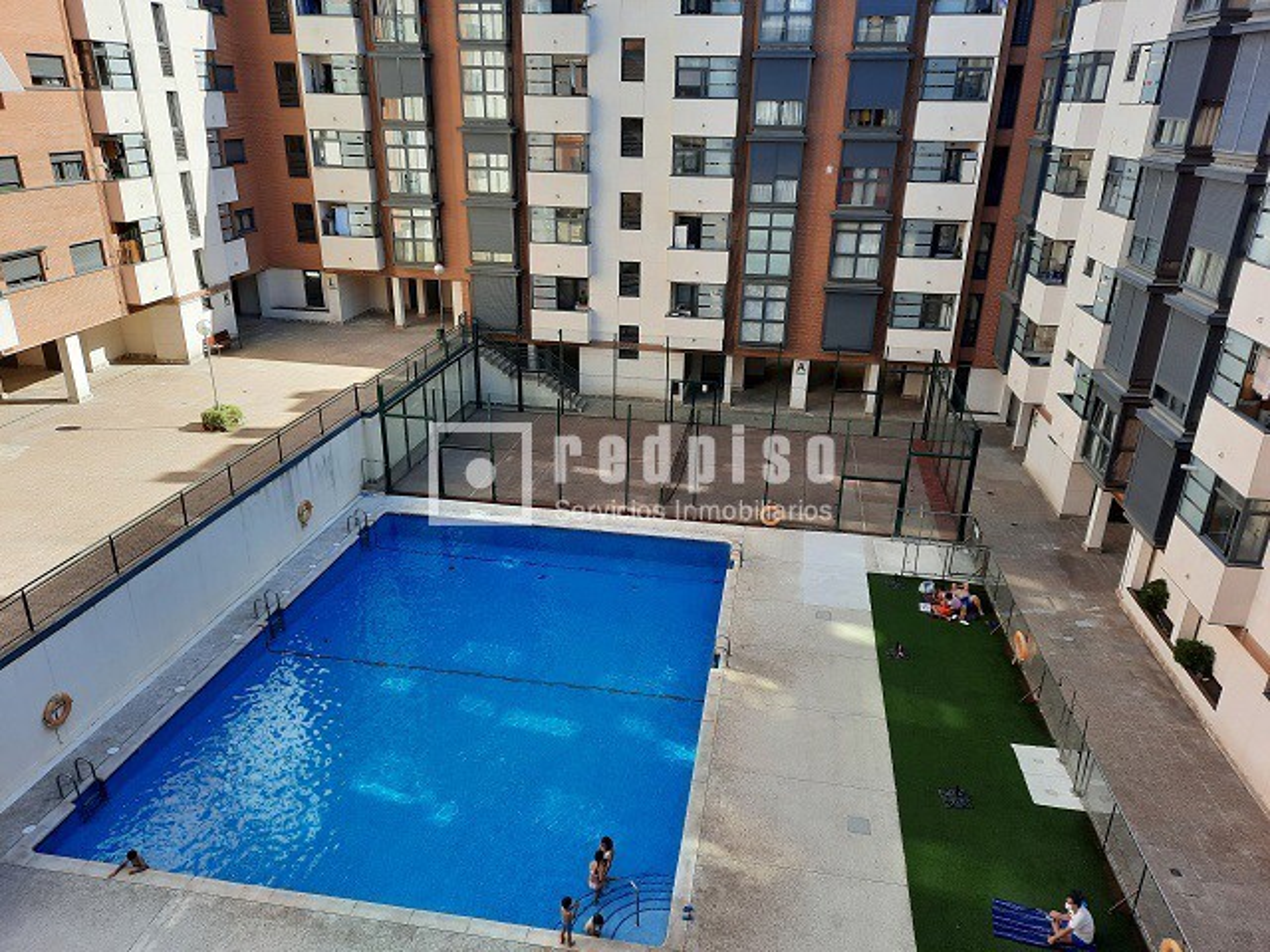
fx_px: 917
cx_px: 635
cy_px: 476
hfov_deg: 69.4
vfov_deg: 54.9
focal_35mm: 25
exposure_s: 1/276
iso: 32
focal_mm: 4.6
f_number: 2
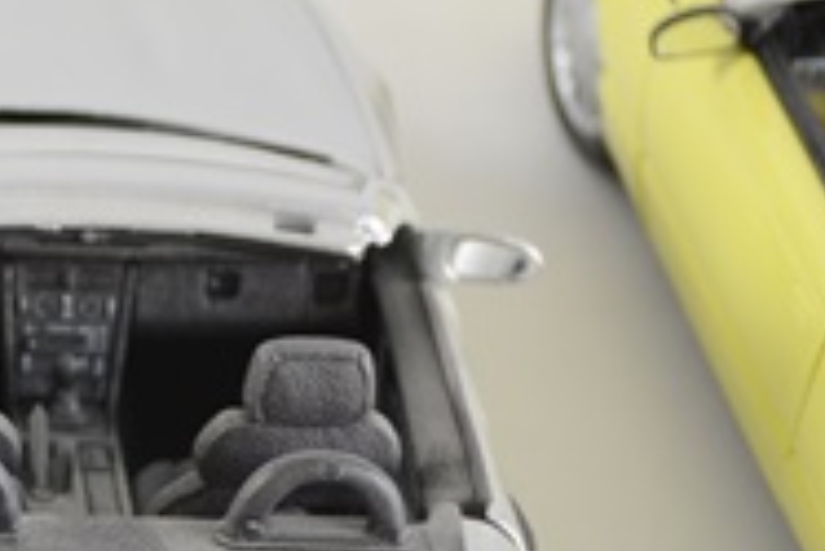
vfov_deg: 7.9
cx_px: -406
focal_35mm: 173
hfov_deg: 11.4
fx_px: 3968
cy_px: 630
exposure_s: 1/60
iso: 450
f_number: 5
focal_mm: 36
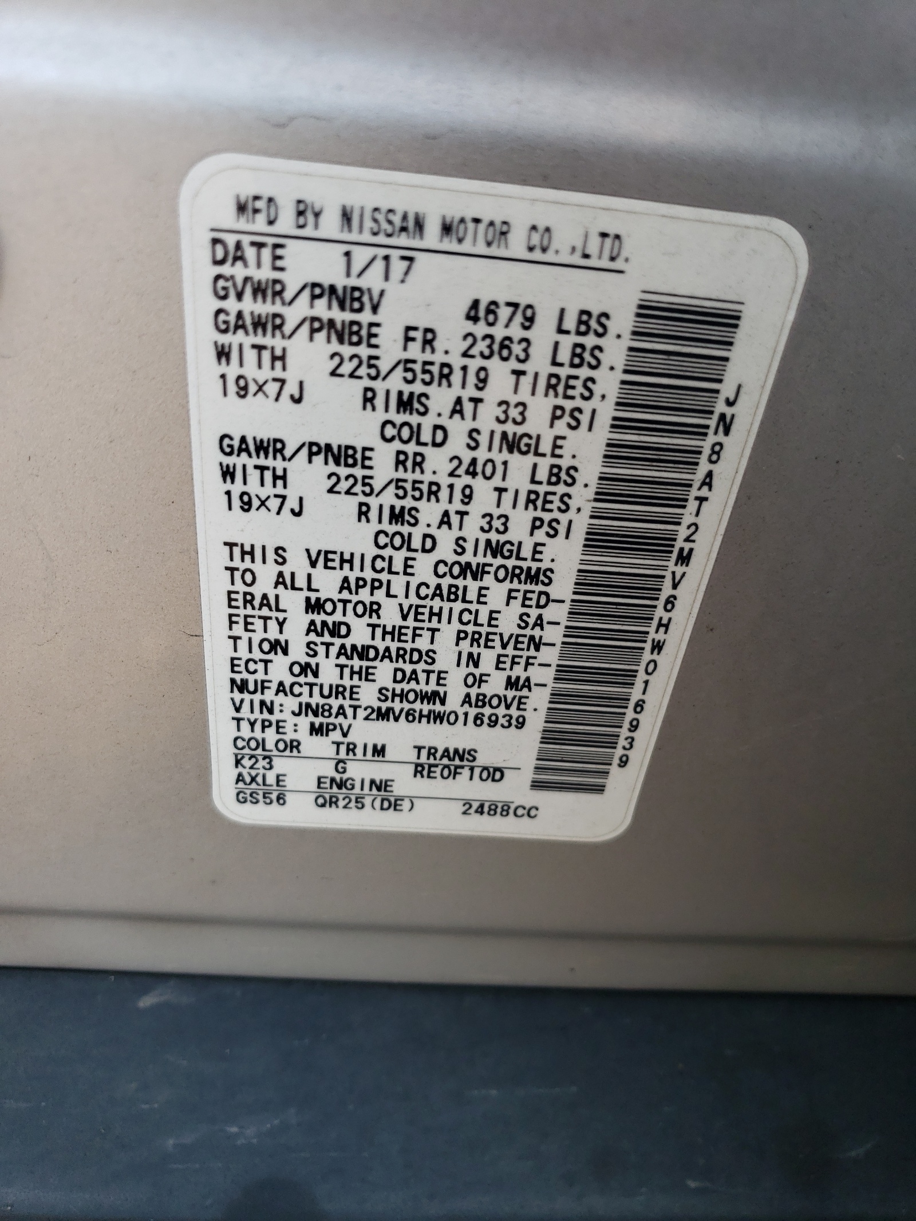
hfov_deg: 53.1
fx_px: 917
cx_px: 458
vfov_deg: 67.3
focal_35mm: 26
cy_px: 610
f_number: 1.5
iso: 50
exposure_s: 1/303
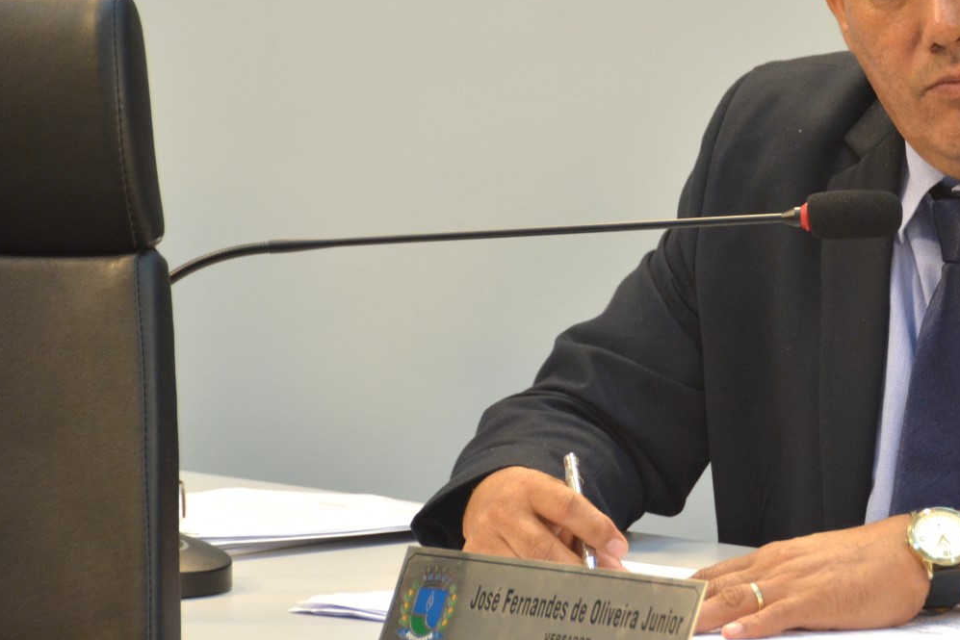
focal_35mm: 365
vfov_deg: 3.8
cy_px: 206
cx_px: 758
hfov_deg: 5.6
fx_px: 9734
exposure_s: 1/125
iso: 1100
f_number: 5.6
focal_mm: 150
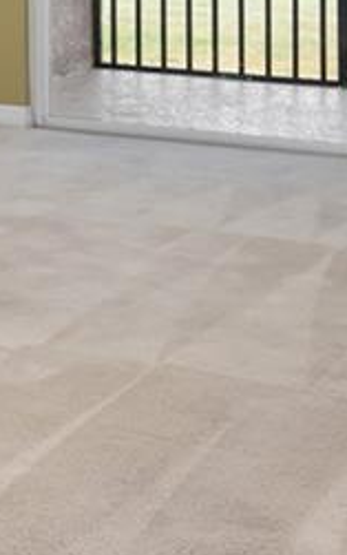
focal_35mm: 117
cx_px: -517
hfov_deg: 9.7
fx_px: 1769
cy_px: -177
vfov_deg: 16.8
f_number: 8
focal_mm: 18
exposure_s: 1/20
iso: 400
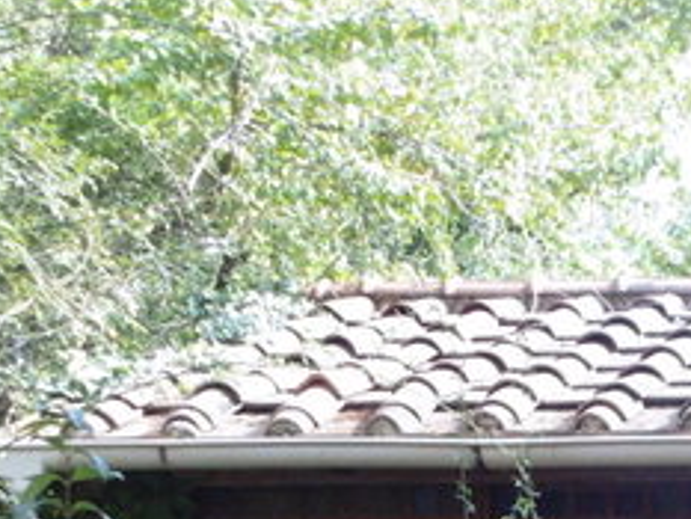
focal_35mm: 120
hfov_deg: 15.3
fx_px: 2397
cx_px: 985
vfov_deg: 11.8
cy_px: 777
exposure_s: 1/160
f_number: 3.5
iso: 100
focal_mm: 6.4
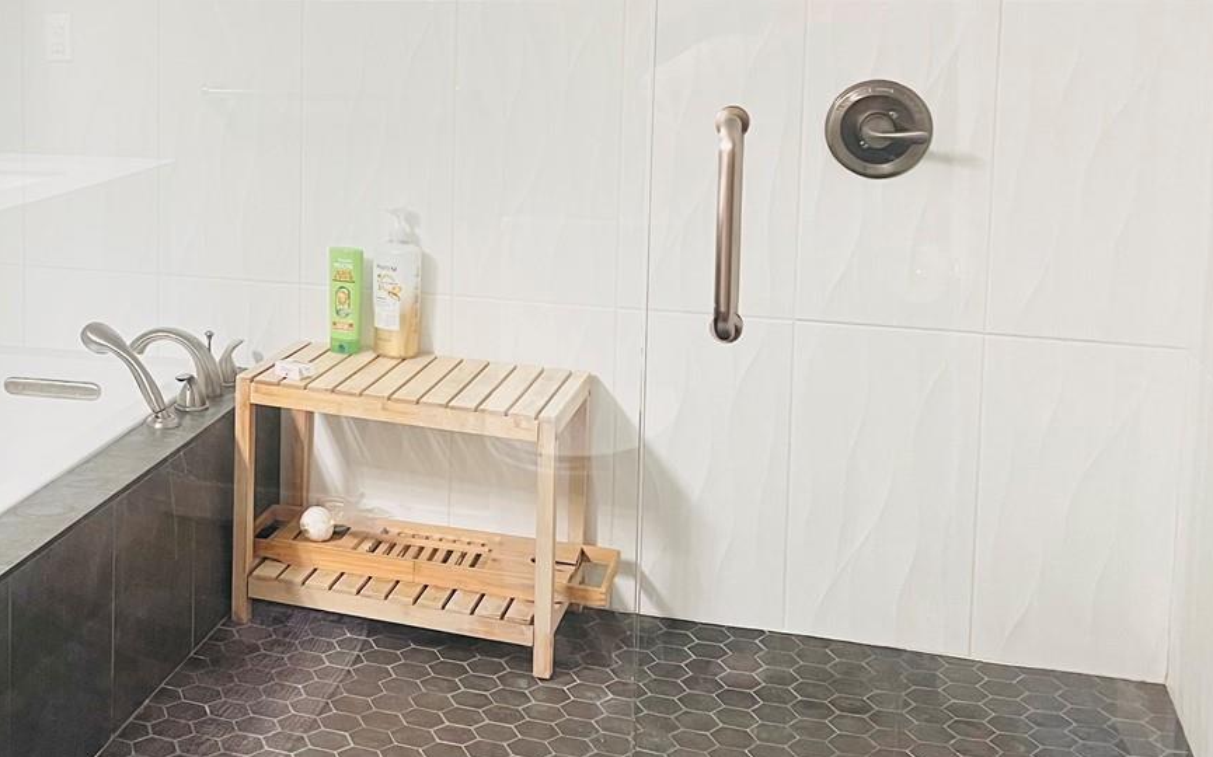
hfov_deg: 37.9
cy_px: 146
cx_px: 220
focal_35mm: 51
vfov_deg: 24.9
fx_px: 1685
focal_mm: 5.7
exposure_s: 1/60
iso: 500
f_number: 1.5
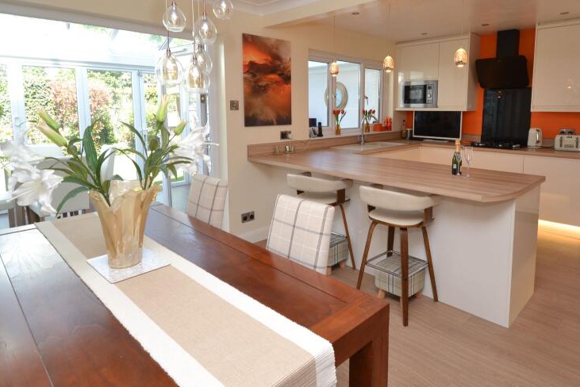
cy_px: 143
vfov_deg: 58.7
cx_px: 335
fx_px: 338
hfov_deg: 80.6
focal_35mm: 21
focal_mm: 10
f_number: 5
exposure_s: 1/100
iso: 400
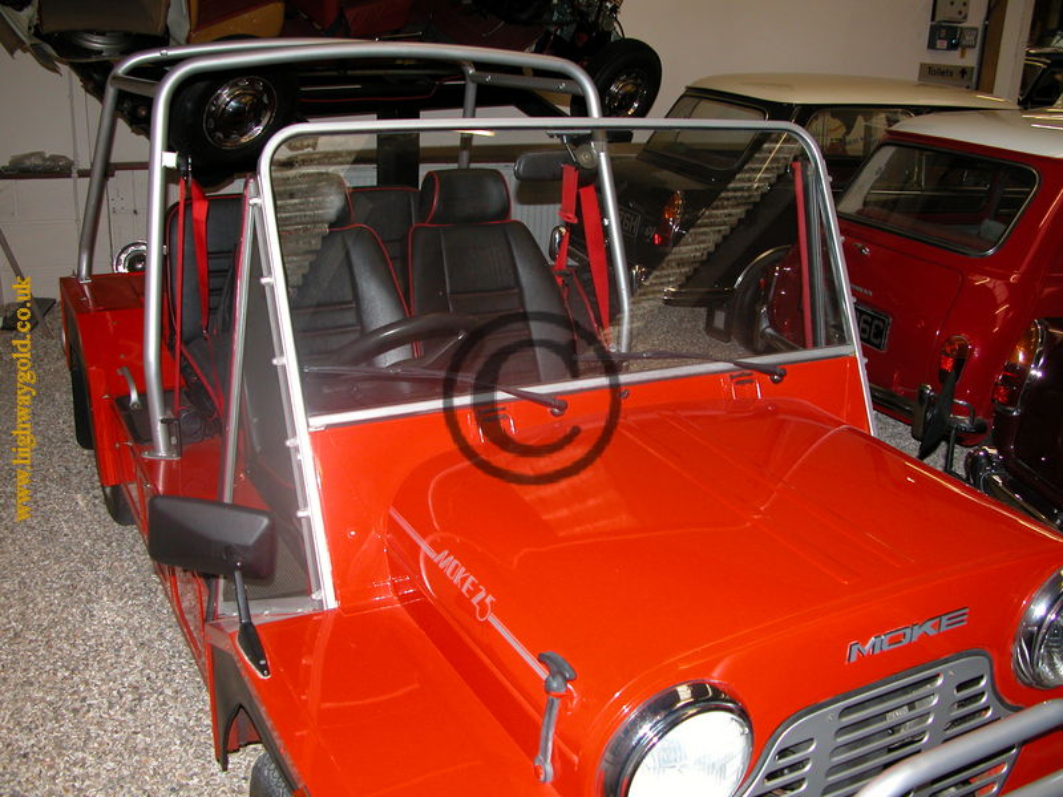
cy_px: 398
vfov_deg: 40.7
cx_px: 532
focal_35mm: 35
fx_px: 1075
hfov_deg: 52.6
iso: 200
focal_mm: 8.9
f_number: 2.8
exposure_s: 1/60
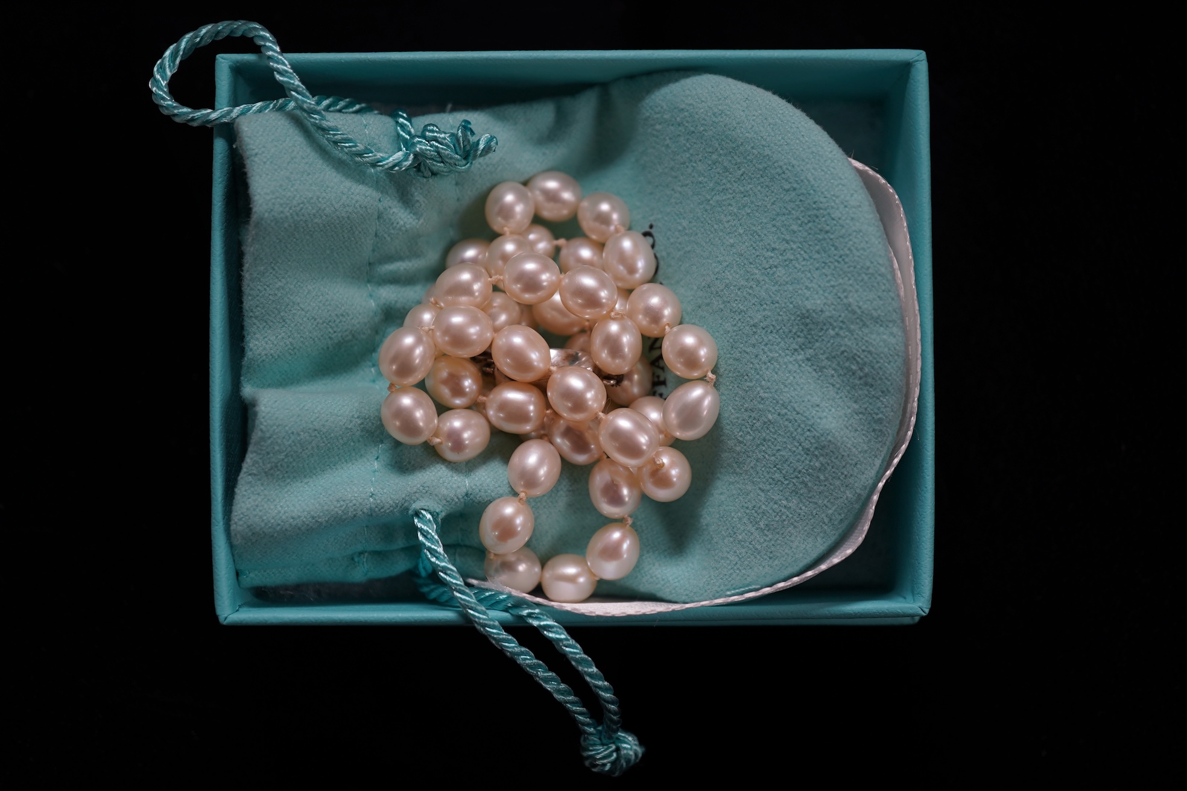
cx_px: 594
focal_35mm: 45
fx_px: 1484
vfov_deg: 29.9
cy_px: 396
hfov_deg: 43.6
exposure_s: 1/80
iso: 125
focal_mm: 30
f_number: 4.5
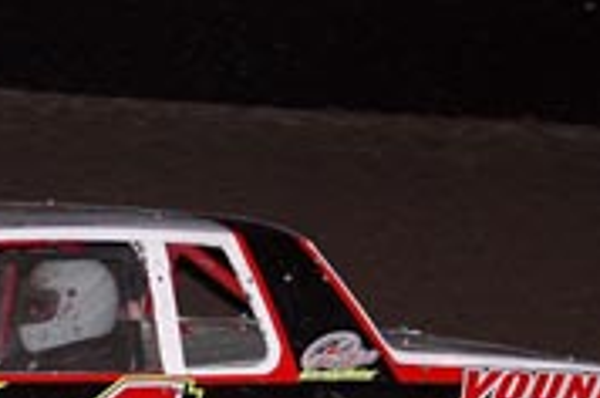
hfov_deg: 5.1
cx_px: -125
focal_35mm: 401
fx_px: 6678
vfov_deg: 3.4
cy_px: 442
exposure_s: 1/500
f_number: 2.8
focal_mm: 95
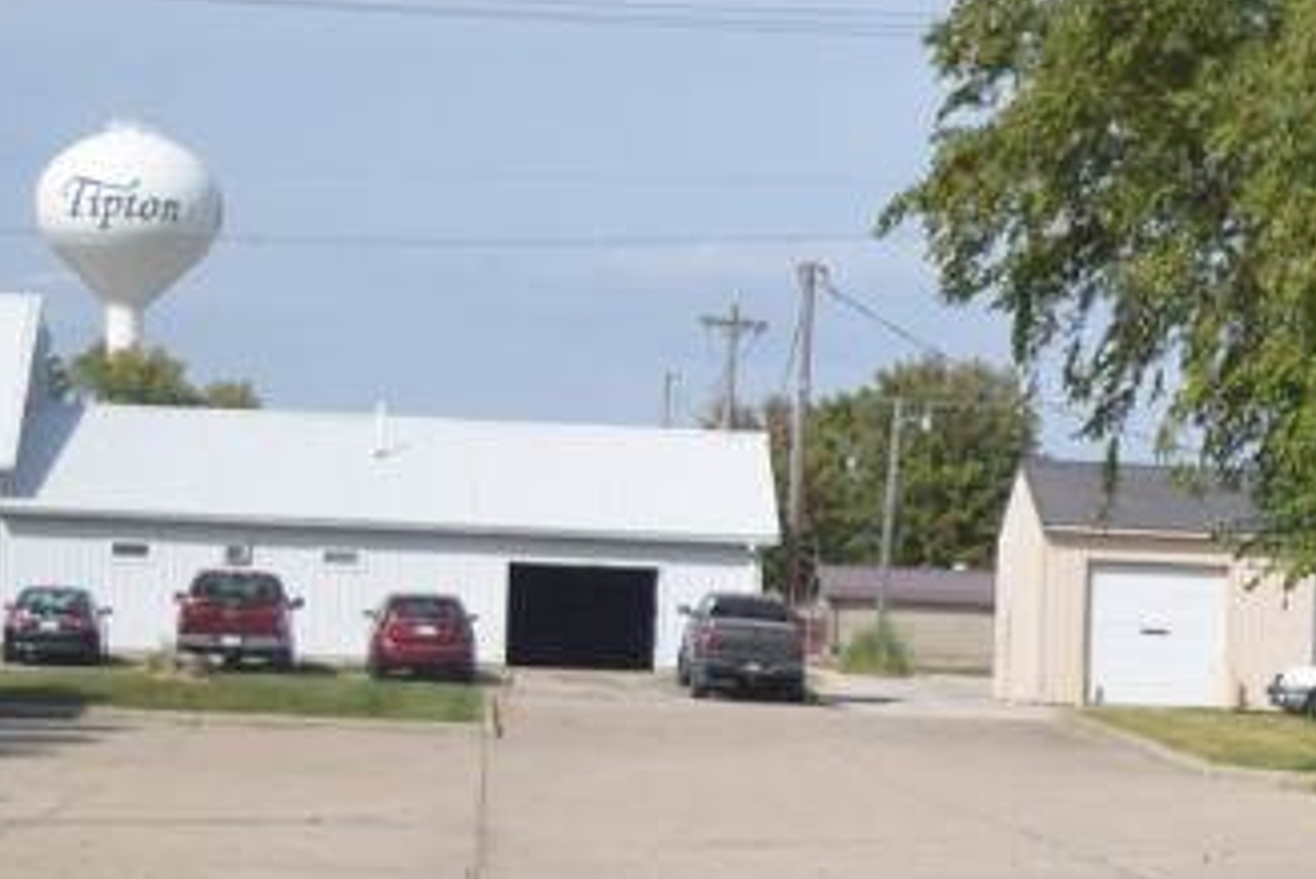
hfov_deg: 14.5
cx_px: 1557
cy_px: 899
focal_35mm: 137
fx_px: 5010
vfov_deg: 9.9
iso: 200
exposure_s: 1/3200
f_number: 4
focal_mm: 26
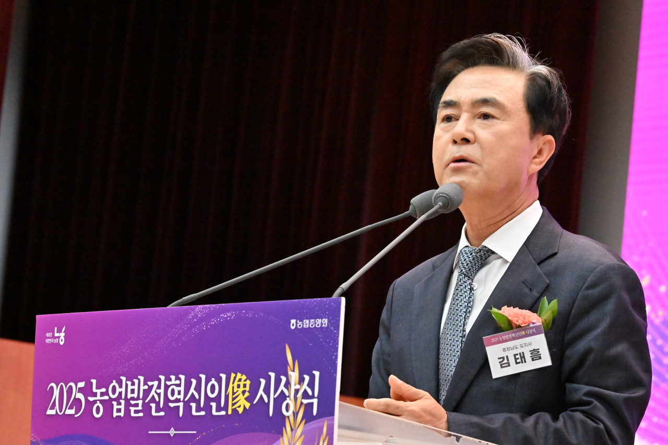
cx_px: 334
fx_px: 3154
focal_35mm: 170
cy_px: 222
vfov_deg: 8.1
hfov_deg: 12.1
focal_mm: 170
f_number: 14
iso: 16000
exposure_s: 1/200
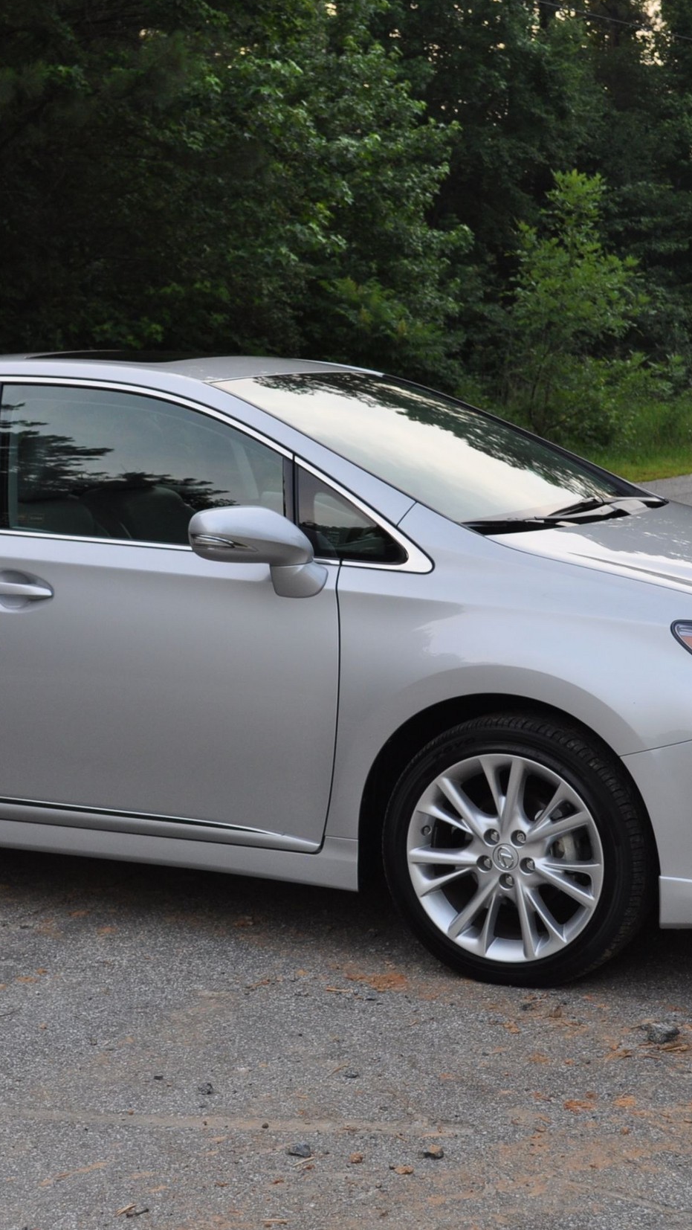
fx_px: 2243
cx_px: 281
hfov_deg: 17.5
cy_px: 614
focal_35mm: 69
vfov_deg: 30.7
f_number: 5.6
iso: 400
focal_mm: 29
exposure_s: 1/125
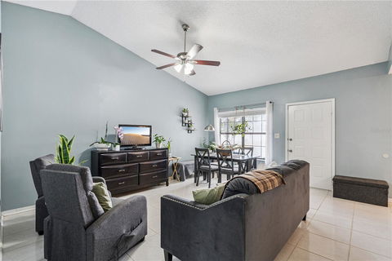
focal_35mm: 17
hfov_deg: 93.3
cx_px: 196
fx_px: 185
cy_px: 130
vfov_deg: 70.4
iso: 800
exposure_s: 1/6
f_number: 13
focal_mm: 17
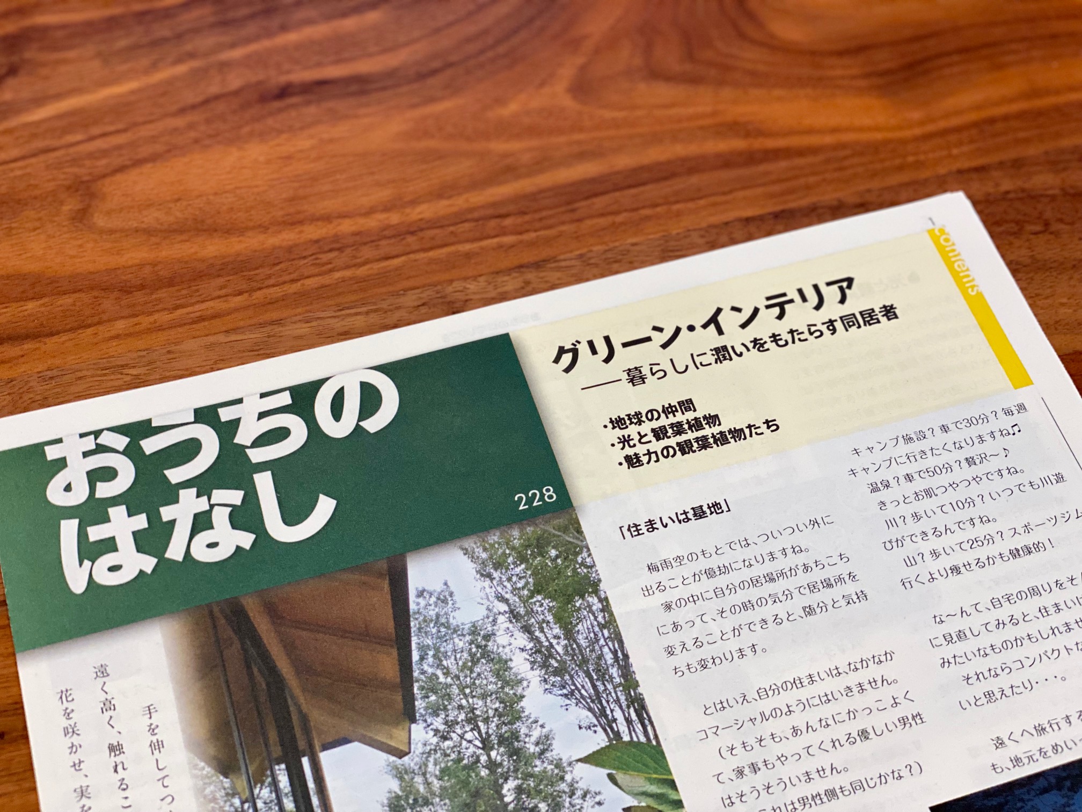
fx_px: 1625
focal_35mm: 52
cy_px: 406
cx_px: 541
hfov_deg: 36.8
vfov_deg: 28.0
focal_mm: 6
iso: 160
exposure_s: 1/122
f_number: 2
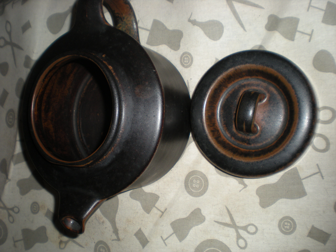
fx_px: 369
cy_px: 126
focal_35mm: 38
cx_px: 168
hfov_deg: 49.0
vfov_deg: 37.7
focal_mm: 6.3
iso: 64
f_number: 3.1
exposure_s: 1/60
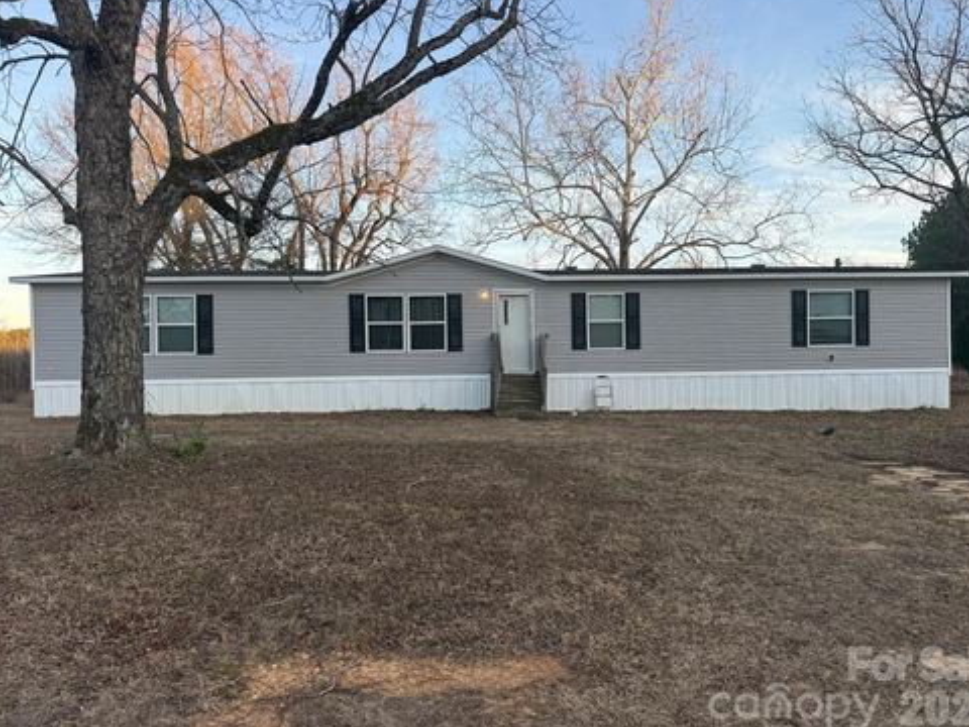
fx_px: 700
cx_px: 501
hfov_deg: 69.4
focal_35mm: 25
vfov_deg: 54.9
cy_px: 365
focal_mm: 6.76
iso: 80
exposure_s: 1/607
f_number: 1.78
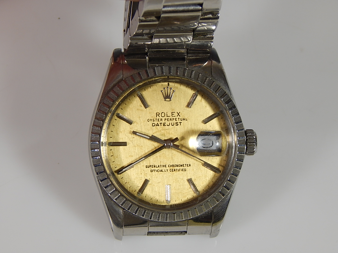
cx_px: 169
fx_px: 1562
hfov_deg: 12.3
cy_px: 126
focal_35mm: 160
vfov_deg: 9.3
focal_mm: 28.7
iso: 125
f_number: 5.1
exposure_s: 1/40
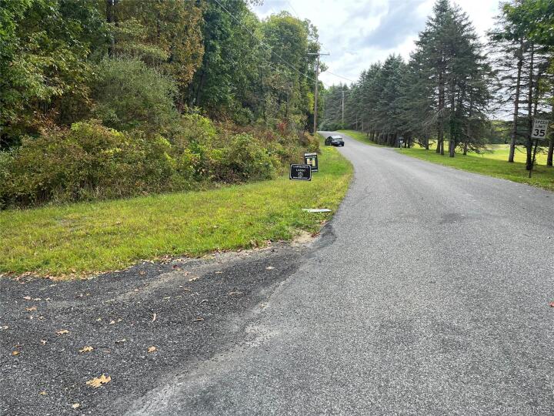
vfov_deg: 53.1
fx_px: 416
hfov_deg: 67.3
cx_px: 277
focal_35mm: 26
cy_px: 208
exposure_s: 1/493
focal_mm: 5.1
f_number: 1.6
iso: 50
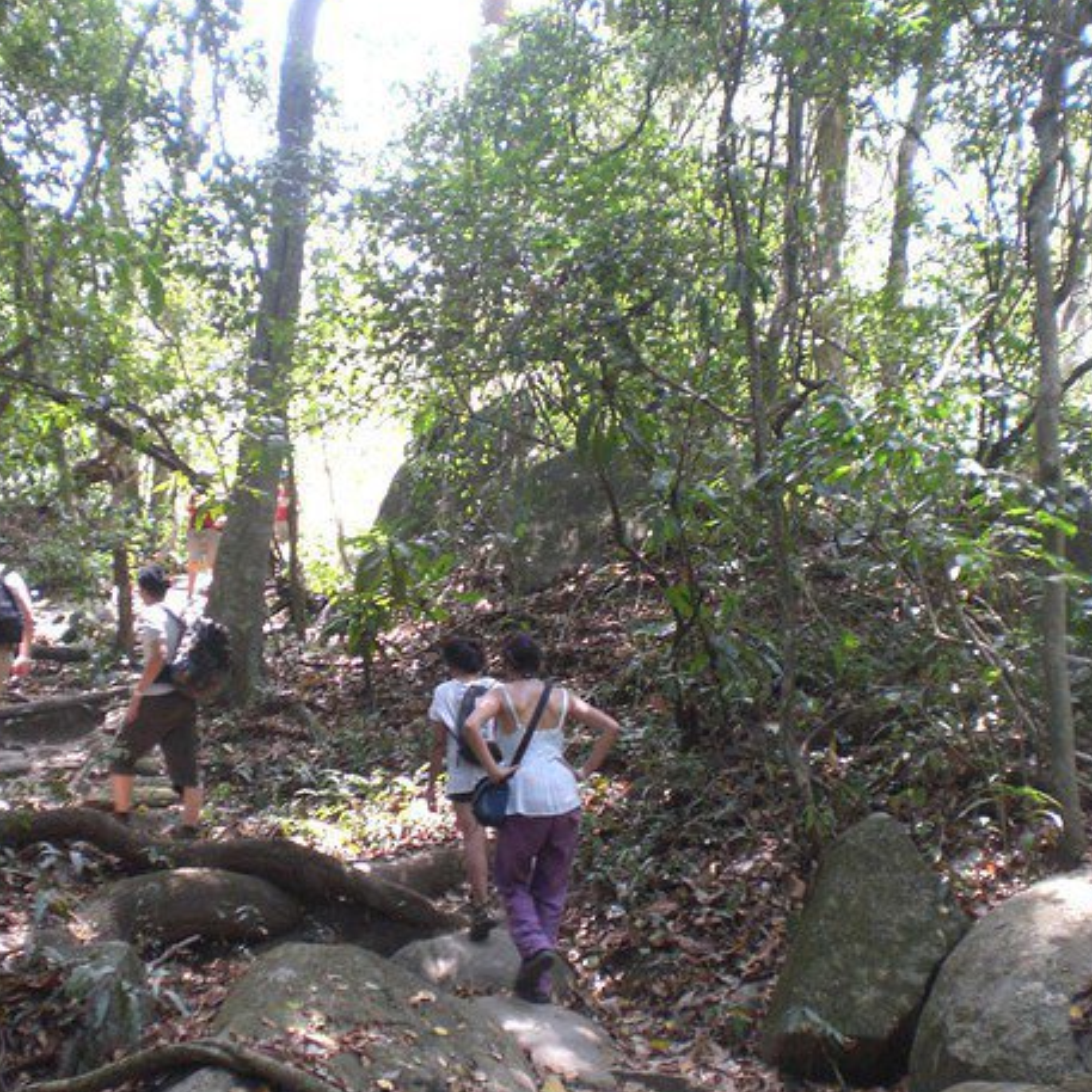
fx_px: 1677
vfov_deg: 36.0
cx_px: 535
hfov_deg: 36.1
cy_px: 614
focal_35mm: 47
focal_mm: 6.3
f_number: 3.1
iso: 200
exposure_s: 1/100
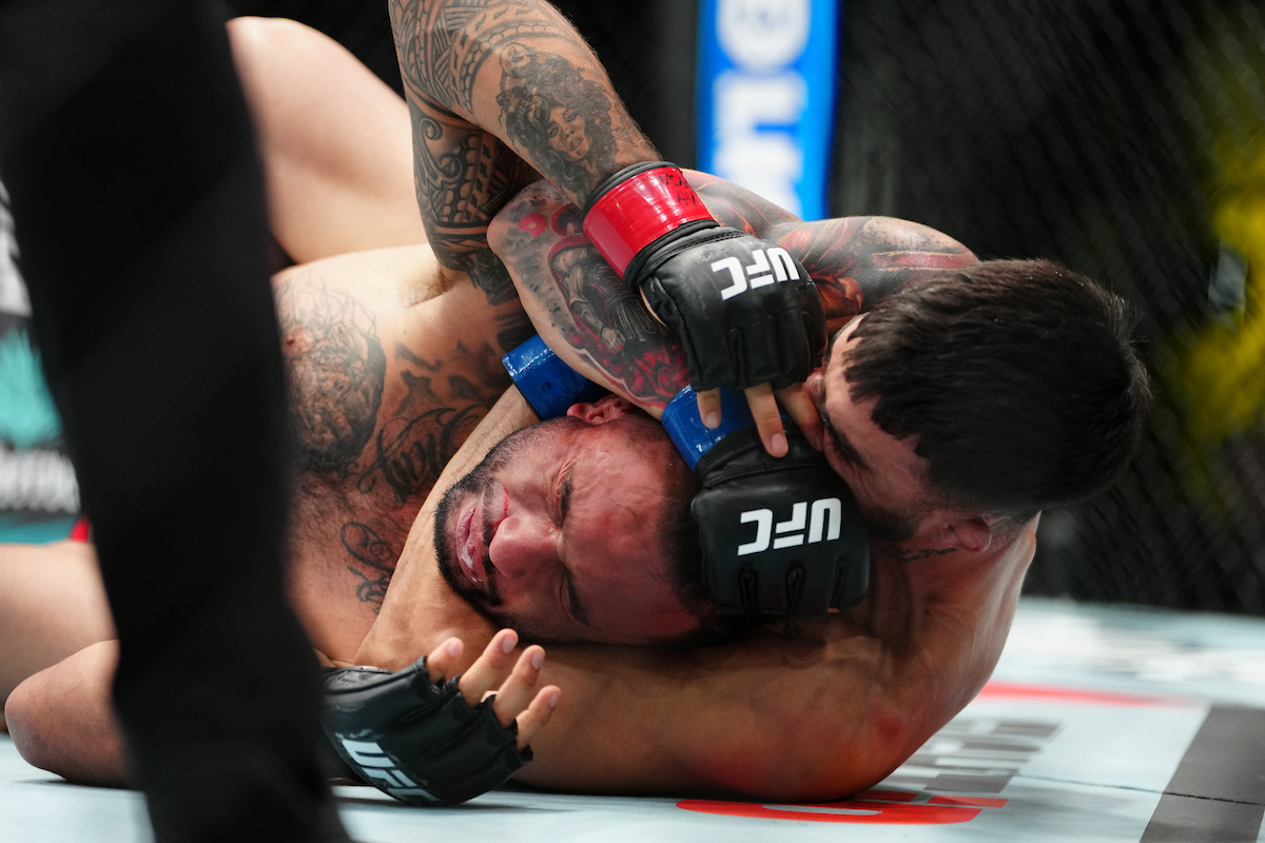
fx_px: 5060
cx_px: 632
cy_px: 422
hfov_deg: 14.3
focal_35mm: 144
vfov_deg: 9.5
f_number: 2.8
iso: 2500
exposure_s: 1/500
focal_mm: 144
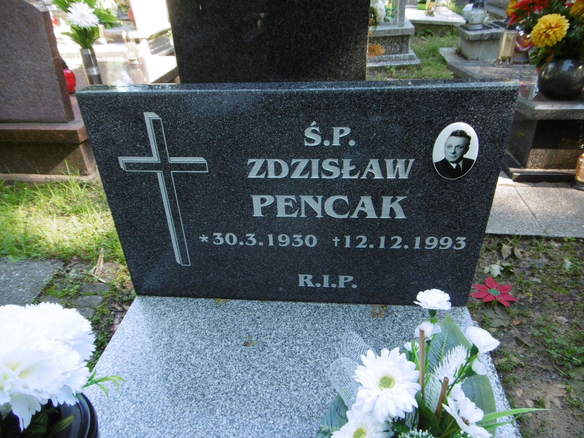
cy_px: 219
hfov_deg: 71.6
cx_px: 292
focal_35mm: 24
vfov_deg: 56.8
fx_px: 405
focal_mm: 4.3
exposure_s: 1/60
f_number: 3.1
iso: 100
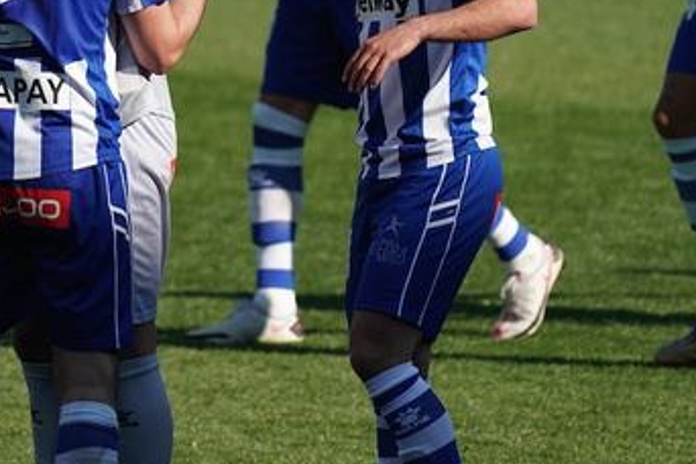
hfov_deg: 2.0
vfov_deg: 1.3
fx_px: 20376
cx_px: 114
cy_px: 10
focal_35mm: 1054
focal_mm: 496
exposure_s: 1/4000
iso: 1000
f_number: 6.3
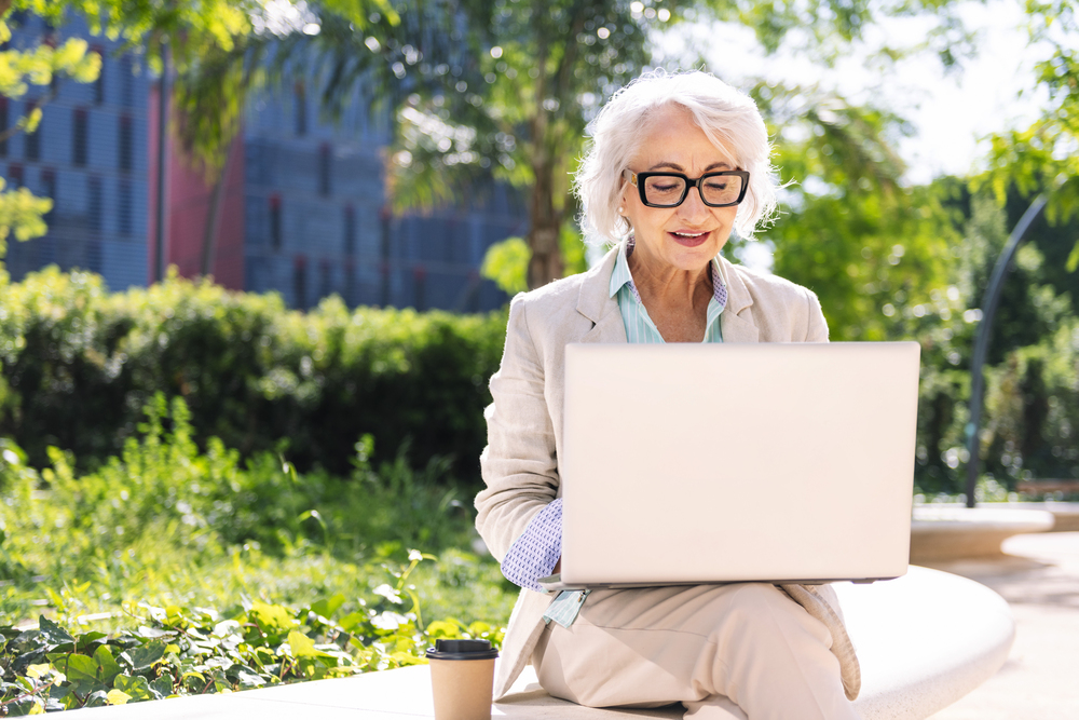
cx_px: 540
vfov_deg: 27.0
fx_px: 1499
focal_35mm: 50
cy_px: 360
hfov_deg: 39.6
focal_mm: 50
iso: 100
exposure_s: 1/1600
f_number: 2.8
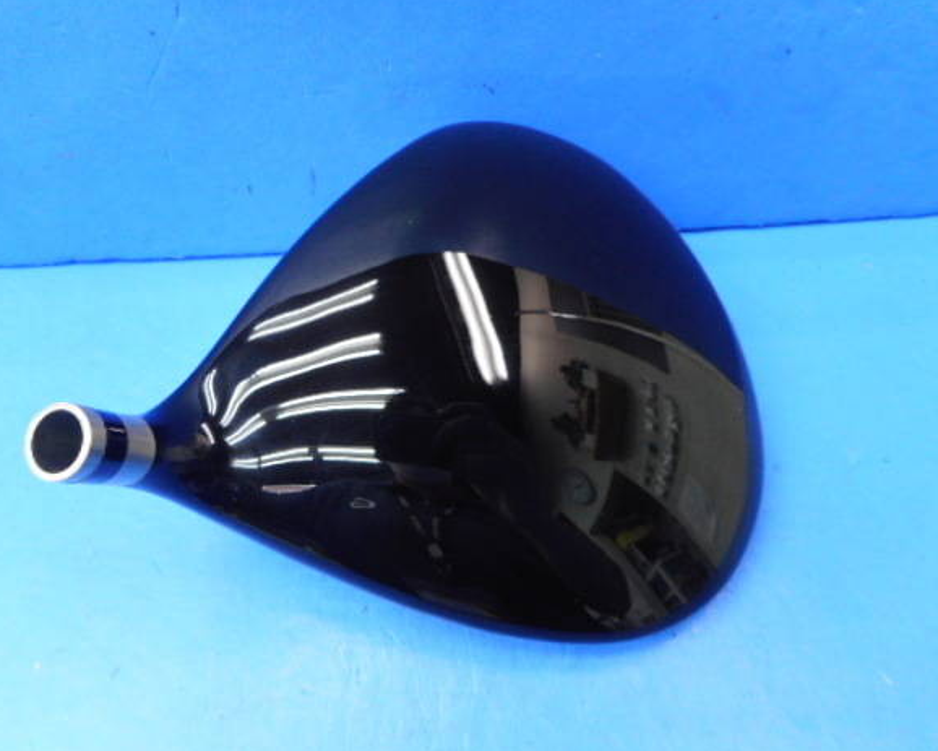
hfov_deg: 64.0
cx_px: 432
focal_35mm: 27
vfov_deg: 53.2
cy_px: 383
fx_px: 750
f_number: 3.7
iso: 280
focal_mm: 4.5
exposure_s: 1/30
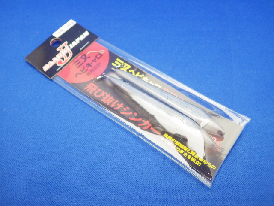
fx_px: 245
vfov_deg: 45.4
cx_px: 137
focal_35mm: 31
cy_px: 103
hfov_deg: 58.4
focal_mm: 5.5
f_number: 2.3
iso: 400
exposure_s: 1/45
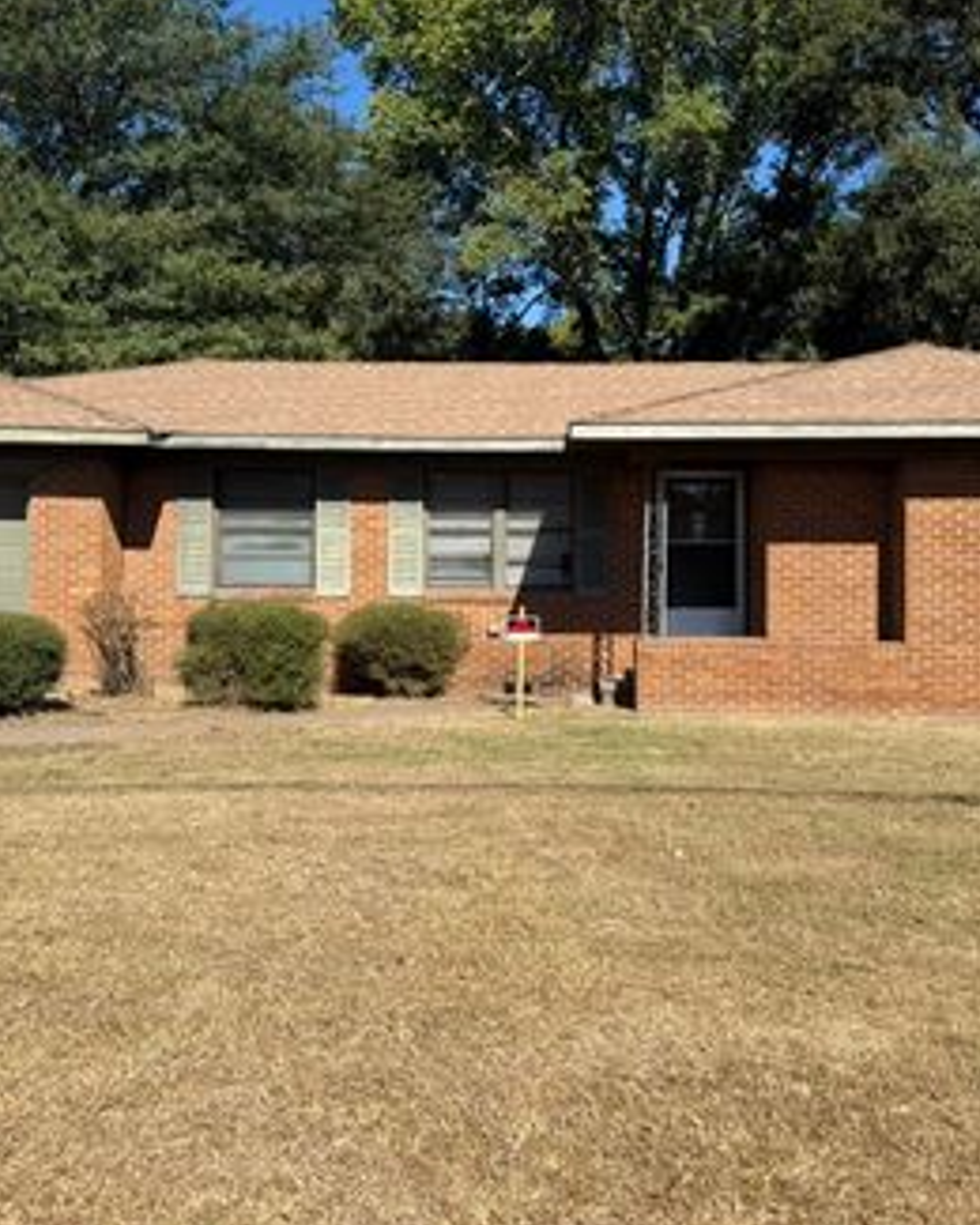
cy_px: 537
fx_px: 1305
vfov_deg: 50.2
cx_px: 543
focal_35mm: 36
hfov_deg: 41.1
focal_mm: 6.76
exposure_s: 1/3953
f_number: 1.78
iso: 80
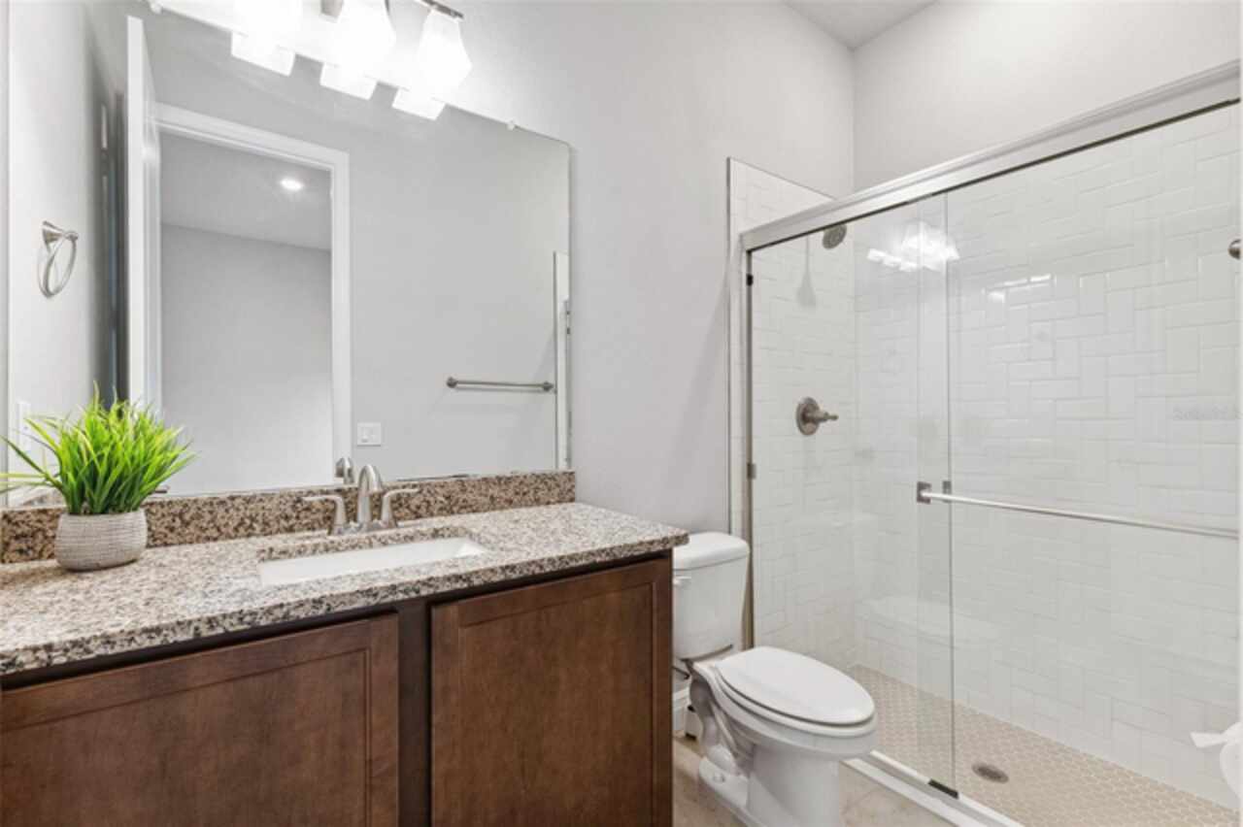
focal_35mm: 15
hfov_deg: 100.4
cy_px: 414
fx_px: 518
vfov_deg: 77.3
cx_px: 622
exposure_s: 1/13
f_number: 8
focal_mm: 15
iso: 400
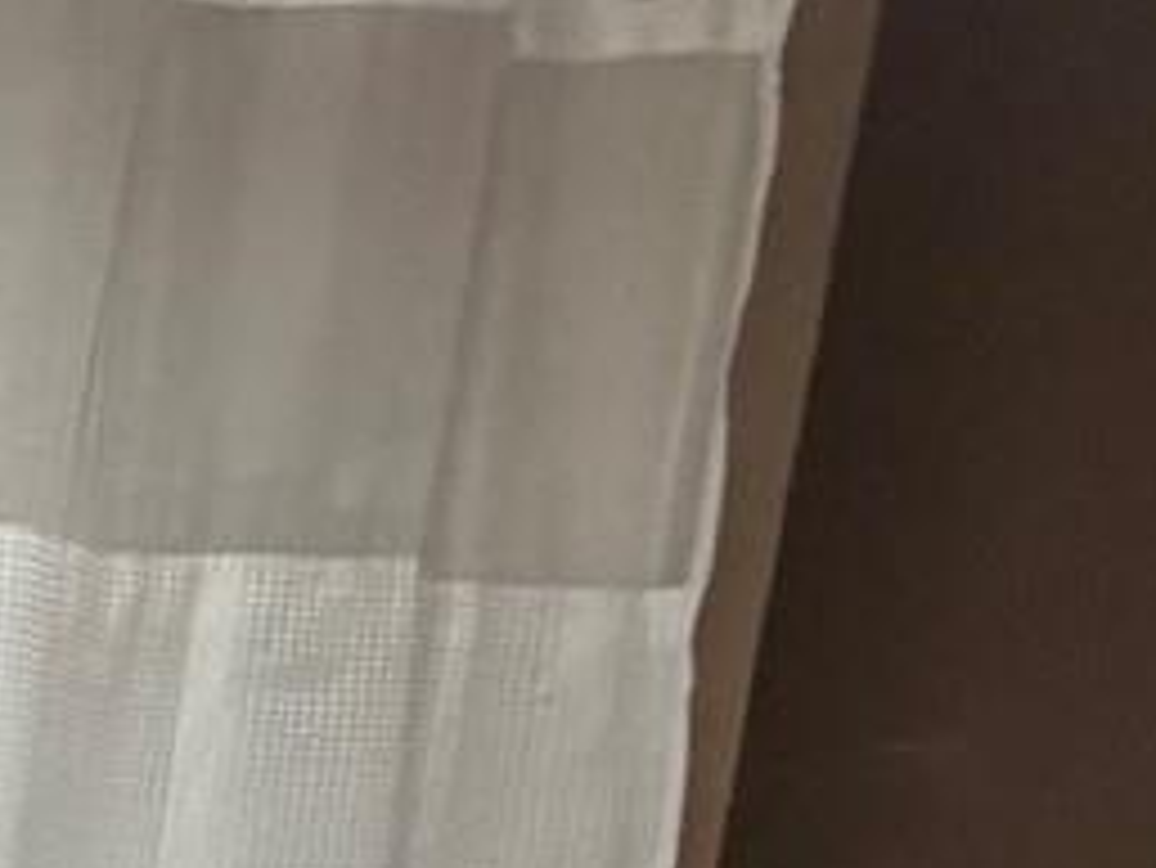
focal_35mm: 87
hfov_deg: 11.8
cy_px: 1435
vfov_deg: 15.2
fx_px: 2907
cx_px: -2236
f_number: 2.2
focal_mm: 2.22
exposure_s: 1/120
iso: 250
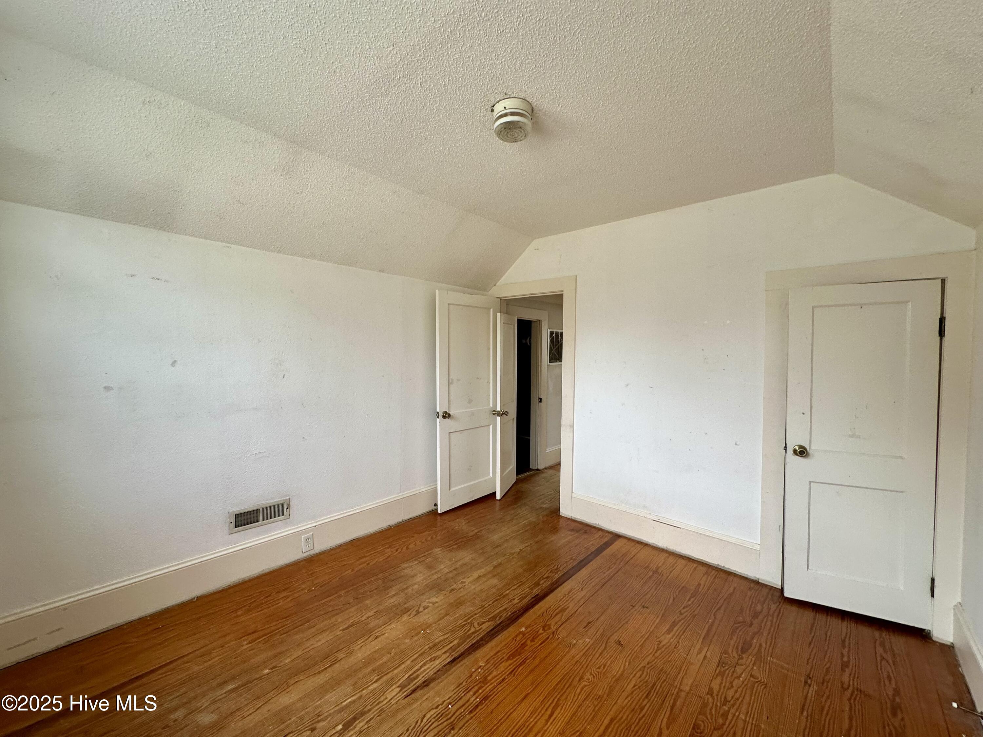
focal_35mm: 14
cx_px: 492
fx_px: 398
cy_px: 368
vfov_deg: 85.7
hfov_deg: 102.1
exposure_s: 1/99
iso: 80
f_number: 2.2
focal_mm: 2.22
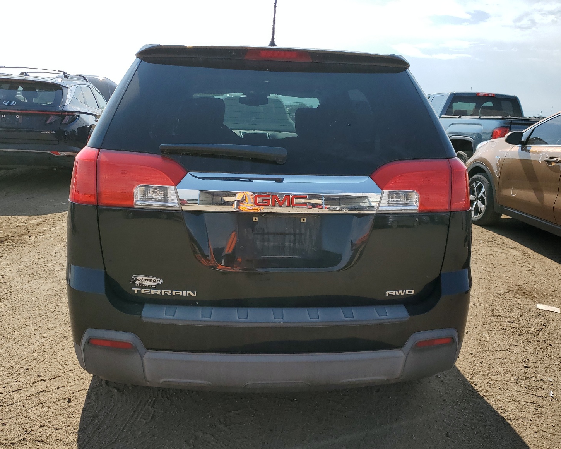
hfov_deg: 62.2
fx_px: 465
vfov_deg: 51.5
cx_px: 284
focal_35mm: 28
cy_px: 224
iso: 50
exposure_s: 1/3333
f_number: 1.5
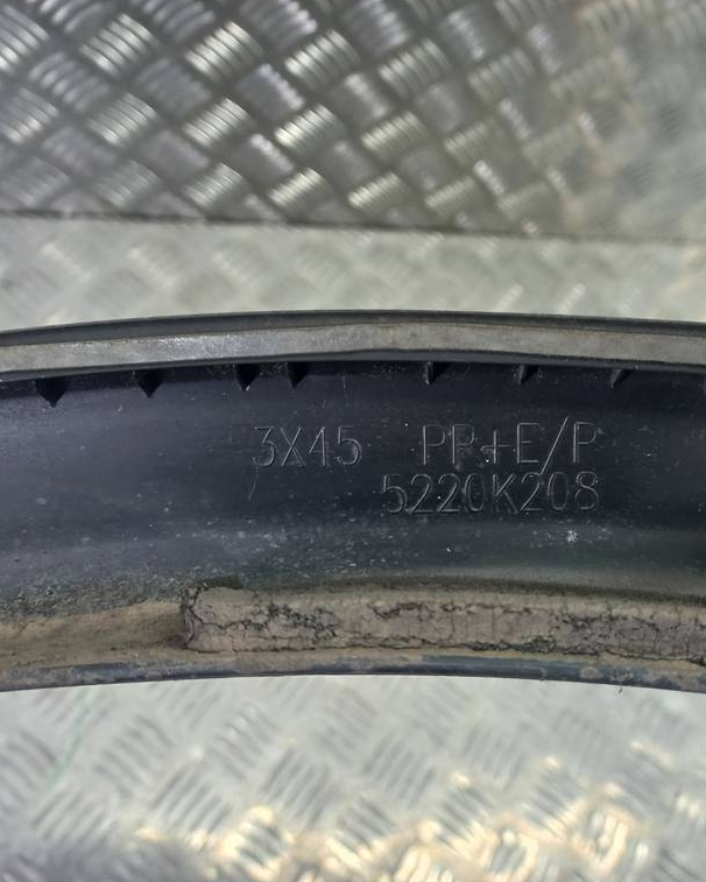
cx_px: 446
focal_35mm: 33
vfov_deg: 54.2
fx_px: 862
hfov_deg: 44.2
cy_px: 437
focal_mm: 4.6
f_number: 1.8
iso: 64
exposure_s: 1/50
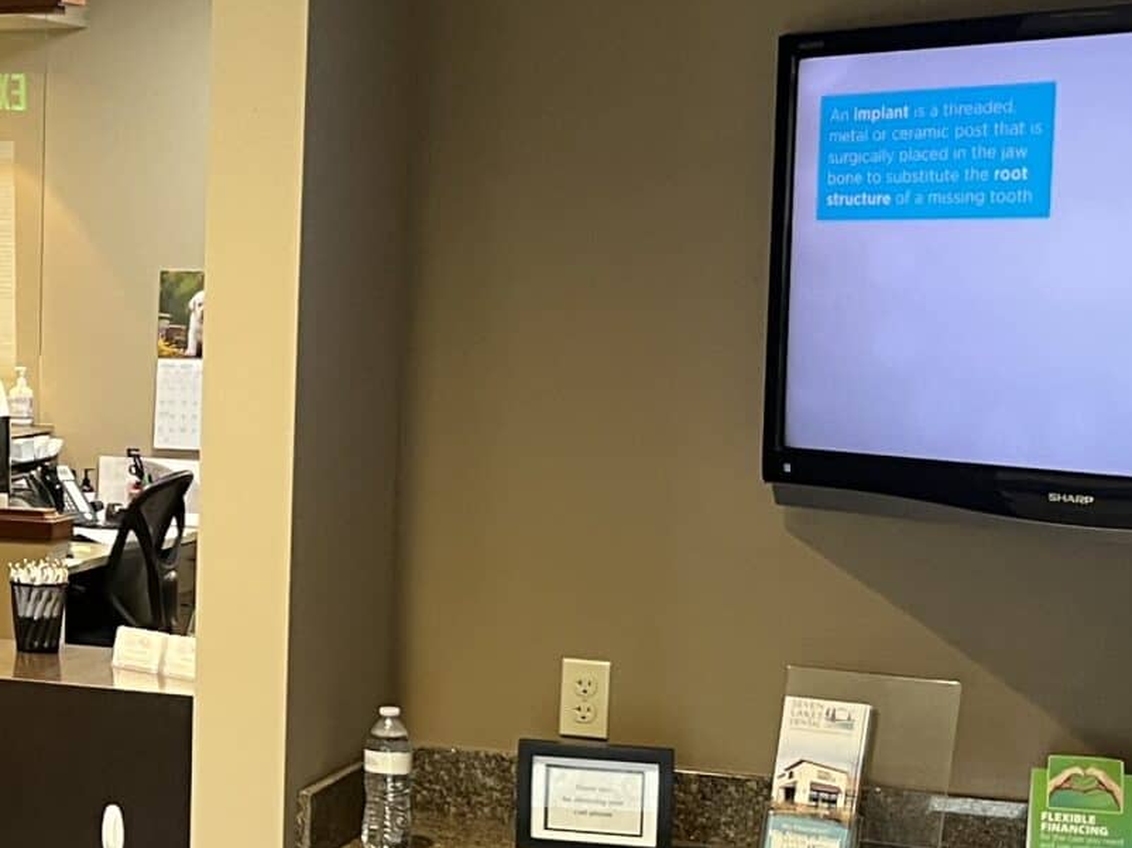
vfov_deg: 17.7
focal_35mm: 83
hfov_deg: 22.2
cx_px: -136
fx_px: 2713
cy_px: 514
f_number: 1.6
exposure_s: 1/55
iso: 320
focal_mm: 5.1
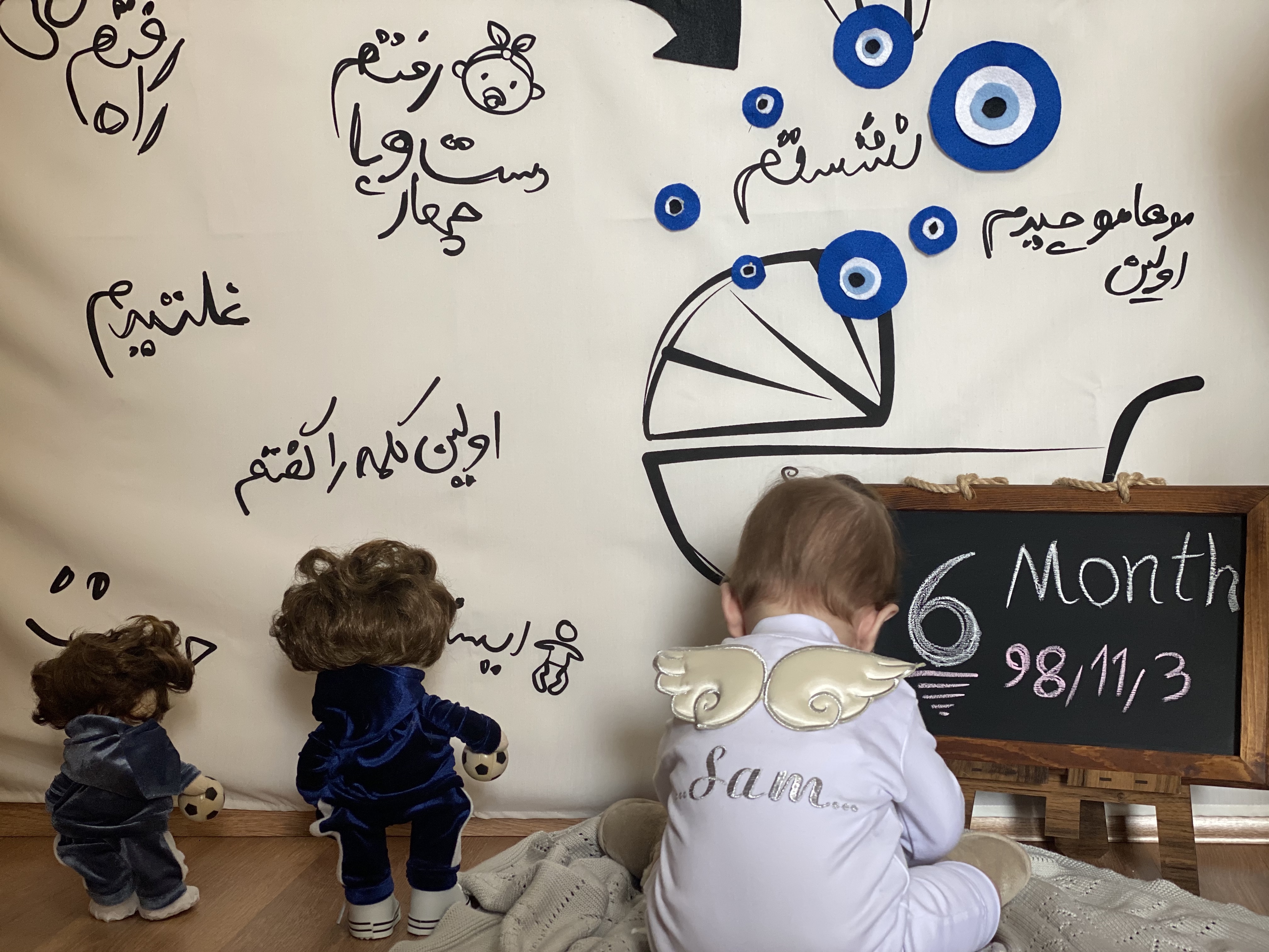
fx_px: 1906
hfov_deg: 36.8
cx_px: 634
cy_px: 476
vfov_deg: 28.0
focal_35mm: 52
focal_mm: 6
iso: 125
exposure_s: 1/100
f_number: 2
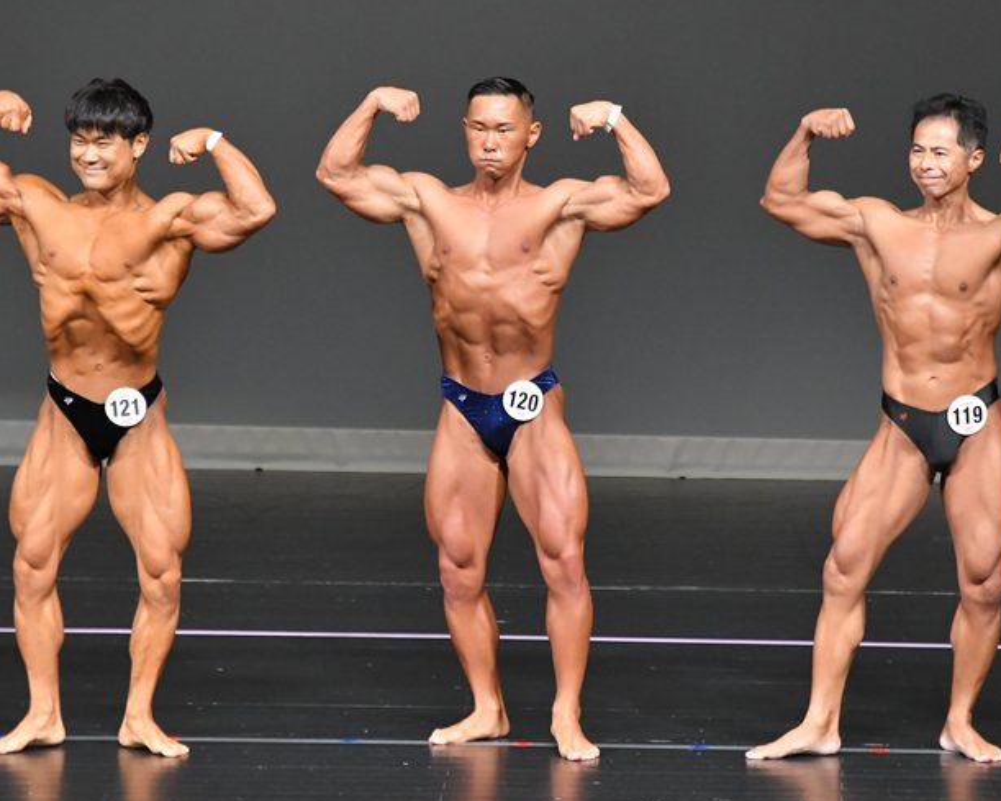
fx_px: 11111
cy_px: 406
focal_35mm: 375
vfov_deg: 4.1
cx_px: 607
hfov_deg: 5.2
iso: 5000
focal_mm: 210
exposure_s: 1/400
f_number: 5.6
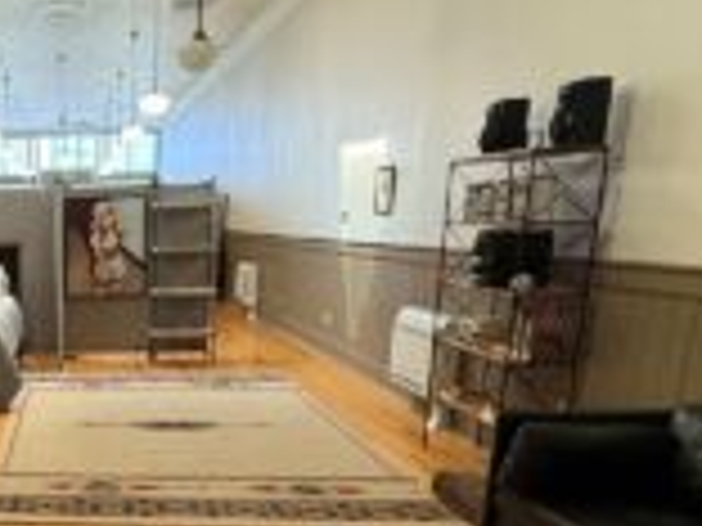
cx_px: 14
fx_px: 730
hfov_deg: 44.4
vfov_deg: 38.8
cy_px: 382
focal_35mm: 36
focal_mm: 2.22
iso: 320
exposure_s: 1/60
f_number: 2.2
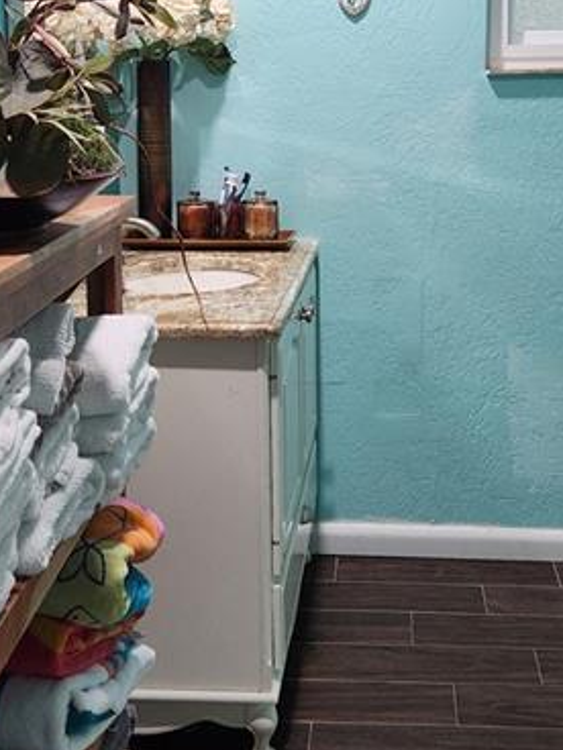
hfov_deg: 30.2
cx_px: 337
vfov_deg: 38.5
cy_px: 179
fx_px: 1041
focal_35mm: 48
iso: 250
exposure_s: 1/120
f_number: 1.8
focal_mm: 5.4
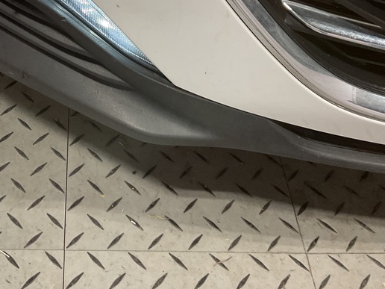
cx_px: 112
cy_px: 44
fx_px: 601
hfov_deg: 35.0
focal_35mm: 54
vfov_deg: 26.4
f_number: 1.8
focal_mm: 3
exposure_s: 1/60
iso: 64
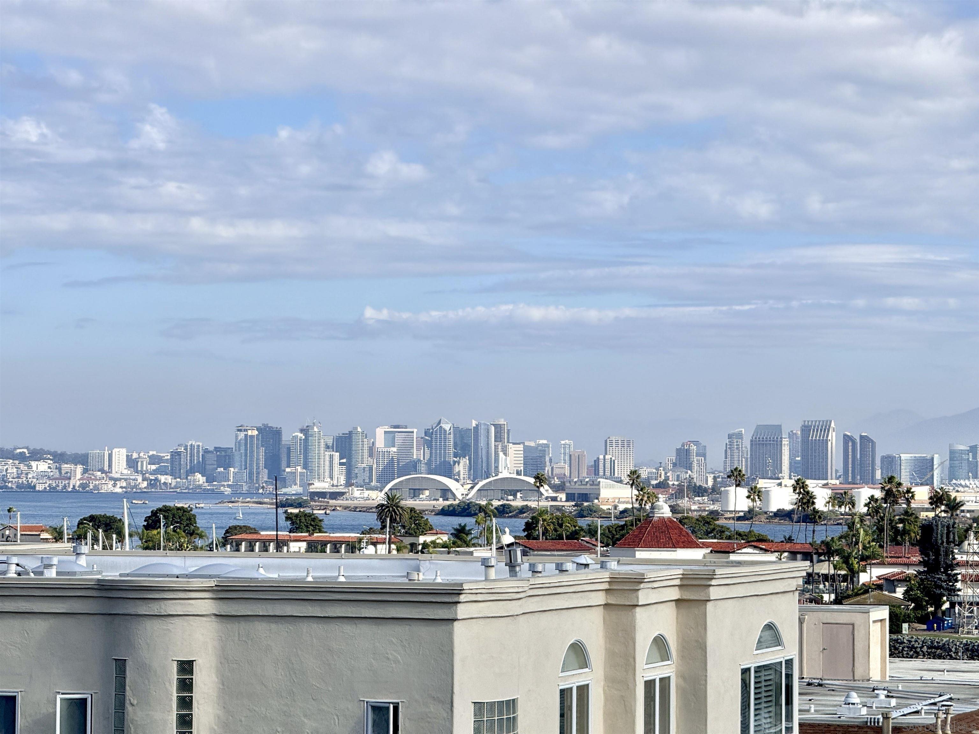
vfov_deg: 12.3
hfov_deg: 16.4
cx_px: 490
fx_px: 3394
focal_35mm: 120
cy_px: 367
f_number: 2.8
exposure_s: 1/1546
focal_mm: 15.66
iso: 50
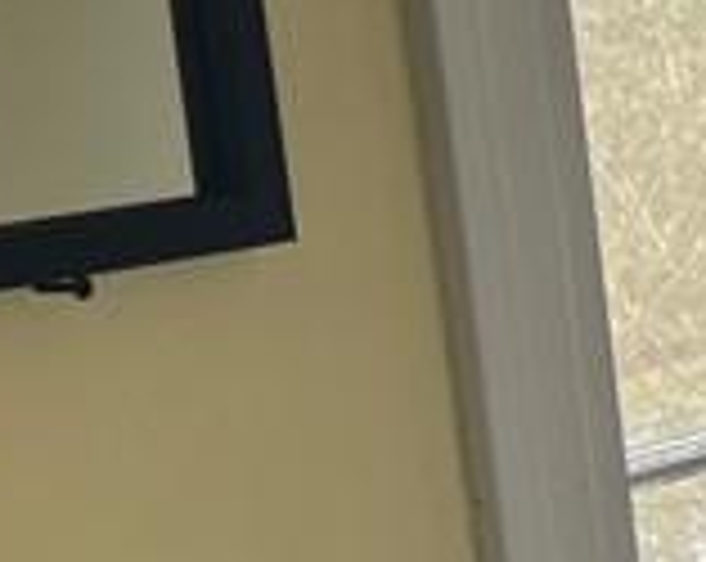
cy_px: 499
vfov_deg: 9.2
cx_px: 2100
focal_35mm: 166
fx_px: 3462
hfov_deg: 9.3
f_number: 1.5
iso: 32
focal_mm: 5.7
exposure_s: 1/124
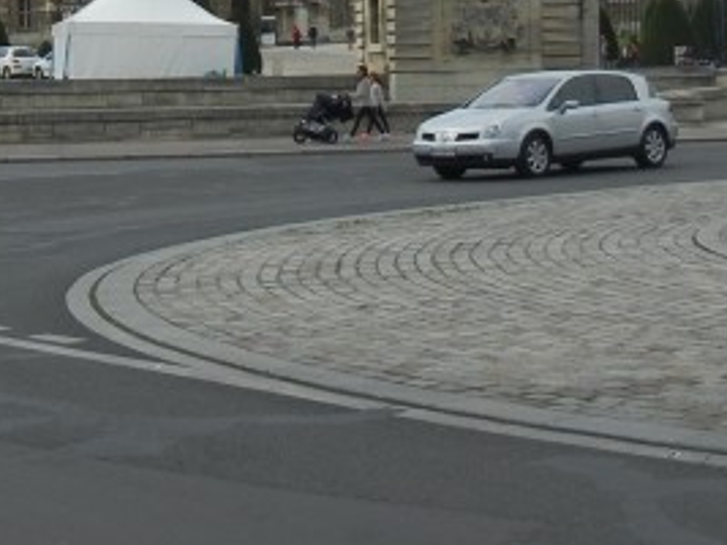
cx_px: 161
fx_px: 2414
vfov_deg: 12.6
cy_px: -87
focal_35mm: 115
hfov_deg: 17.0
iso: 160
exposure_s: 1/456
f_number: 7
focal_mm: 5.4
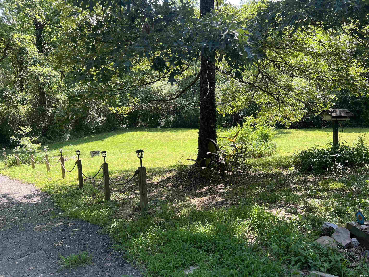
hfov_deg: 67.3
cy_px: 138
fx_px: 277
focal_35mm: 26
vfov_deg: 53.1
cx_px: 184
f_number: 1.5
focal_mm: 5.7
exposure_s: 1/526
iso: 50
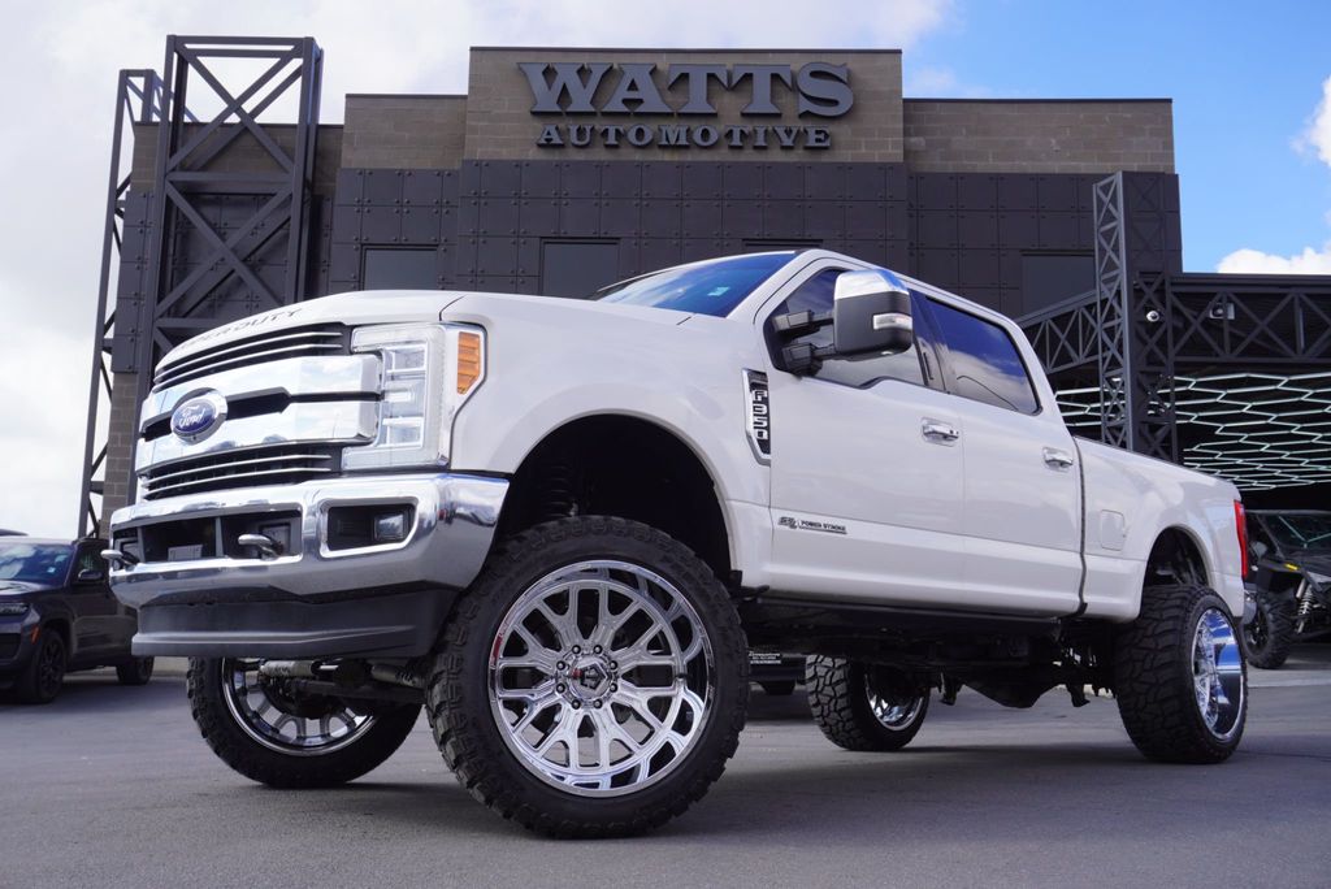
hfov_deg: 53.1
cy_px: 444
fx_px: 1332
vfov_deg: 36.9
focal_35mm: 36
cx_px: 666
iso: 100
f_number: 7.1
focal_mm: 24
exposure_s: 1/200
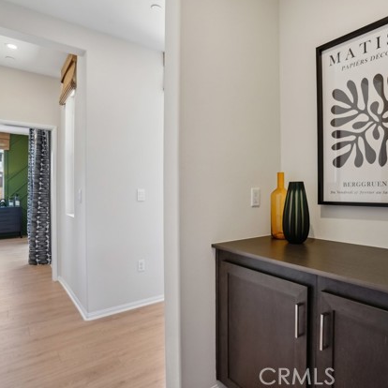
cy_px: 190
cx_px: 231
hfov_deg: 71.4
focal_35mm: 21
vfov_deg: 72.1
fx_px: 266
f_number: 7.1
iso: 400
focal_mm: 16
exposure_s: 1/15
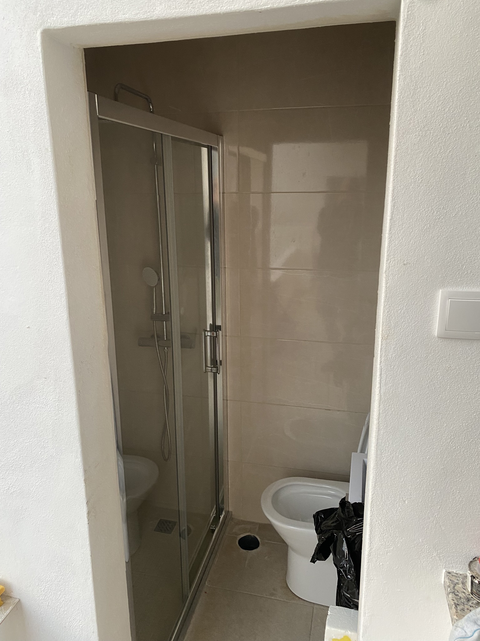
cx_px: 240
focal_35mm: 26
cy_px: 320
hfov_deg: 53.1
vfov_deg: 67.3
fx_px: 481
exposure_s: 1/66
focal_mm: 4.25
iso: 125
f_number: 1.8
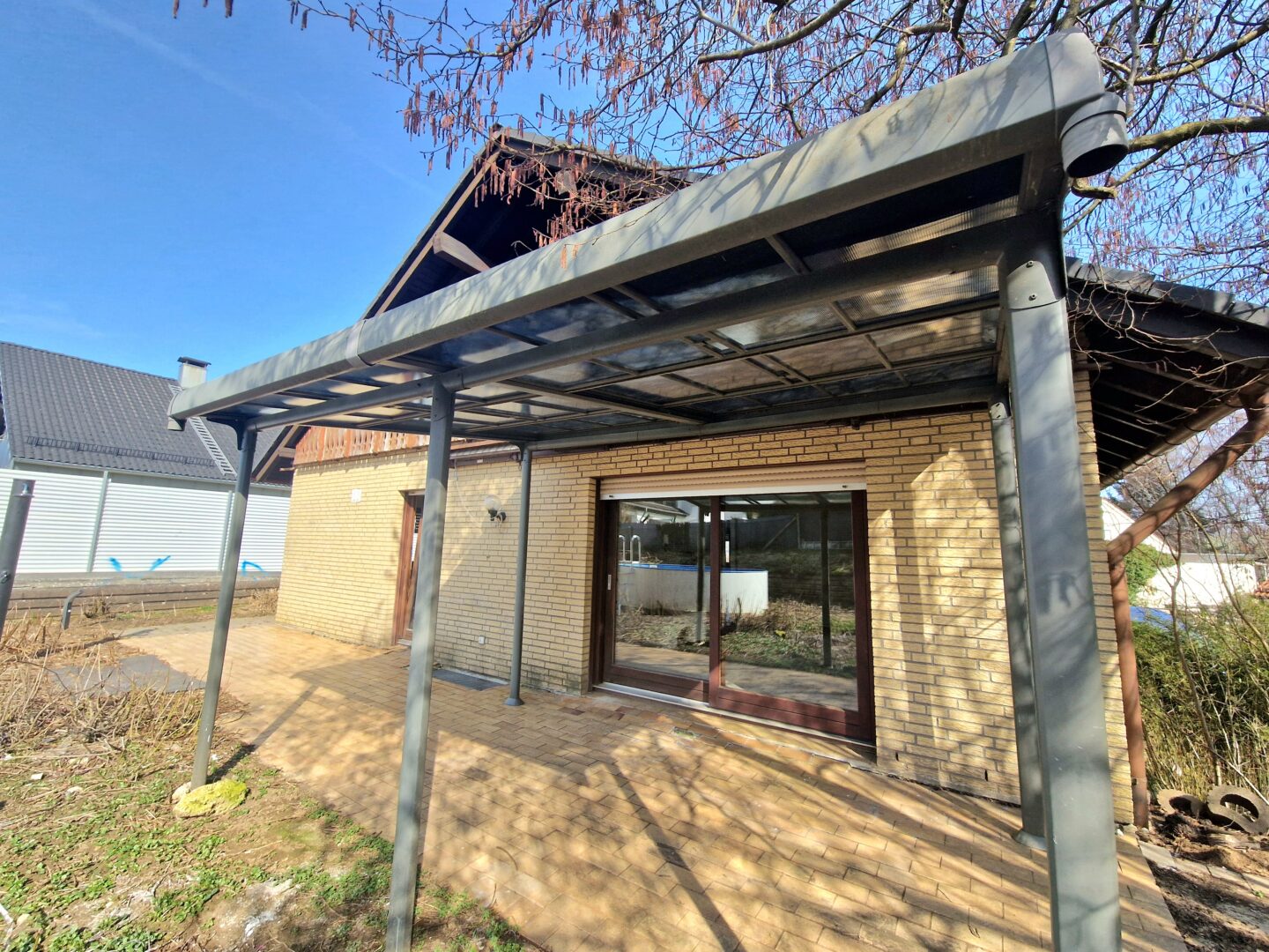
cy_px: 476
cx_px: 634
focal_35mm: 13
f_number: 2.2
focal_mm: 2.2
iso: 50
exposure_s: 1/1000
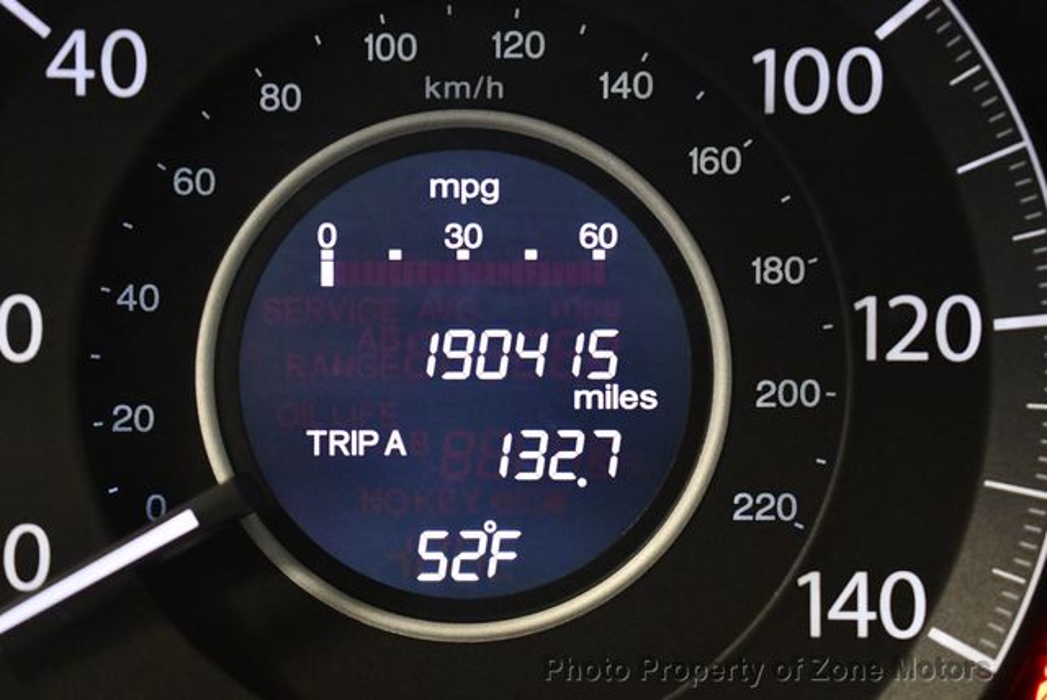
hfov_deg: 18.6
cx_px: 524
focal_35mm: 110
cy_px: 350
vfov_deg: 12.5
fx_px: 3202
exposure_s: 1/60
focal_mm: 55
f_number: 5.6
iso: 4000
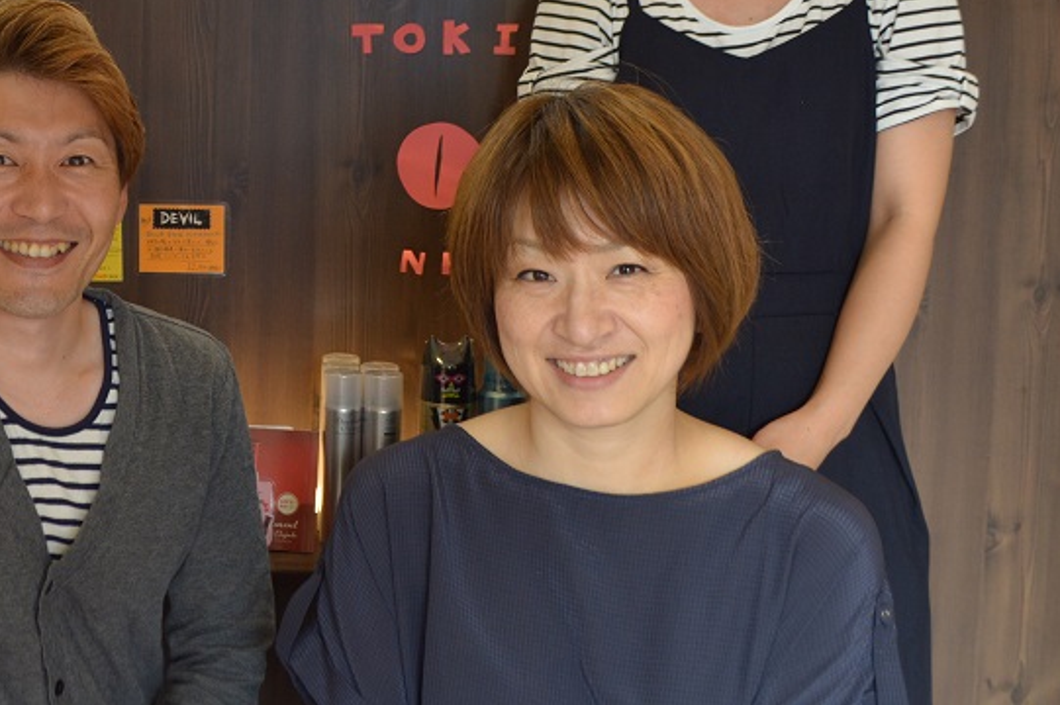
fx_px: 1795
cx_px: 149
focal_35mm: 61
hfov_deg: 31.7
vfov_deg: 21.7
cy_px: 74
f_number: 5
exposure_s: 1/40
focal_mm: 22
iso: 400
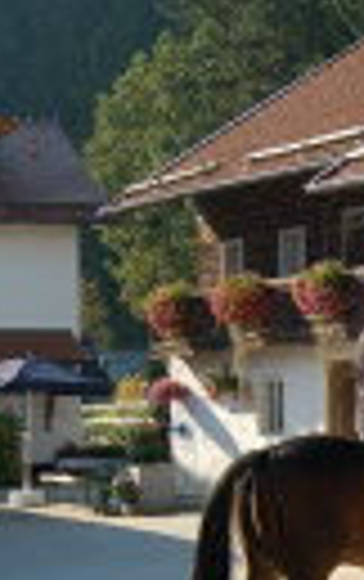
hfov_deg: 10.4
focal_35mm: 124
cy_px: 454
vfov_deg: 16.7
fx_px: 1958
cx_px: 481
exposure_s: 1/250
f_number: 8
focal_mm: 23
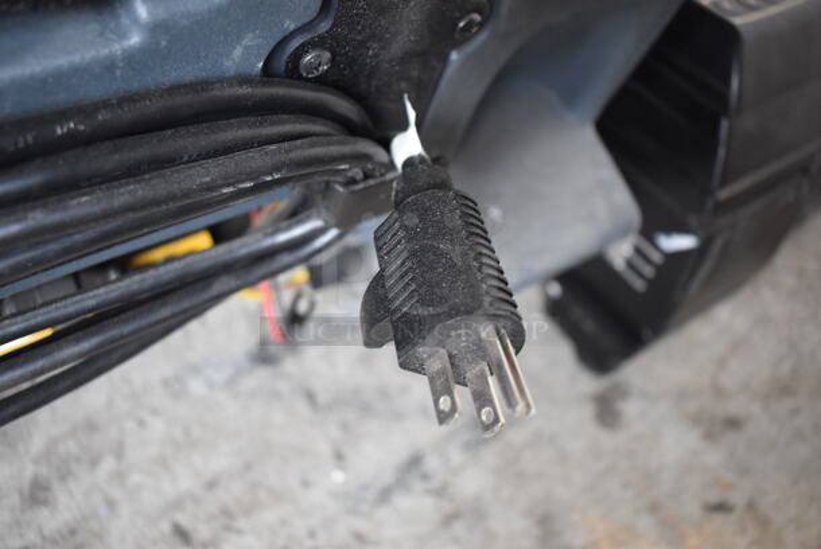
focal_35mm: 27
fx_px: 616
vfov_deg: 48.0
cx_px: 410
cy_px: 274
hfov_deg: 67.3
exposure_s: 1/60
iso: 2000
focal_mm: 18
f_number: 4
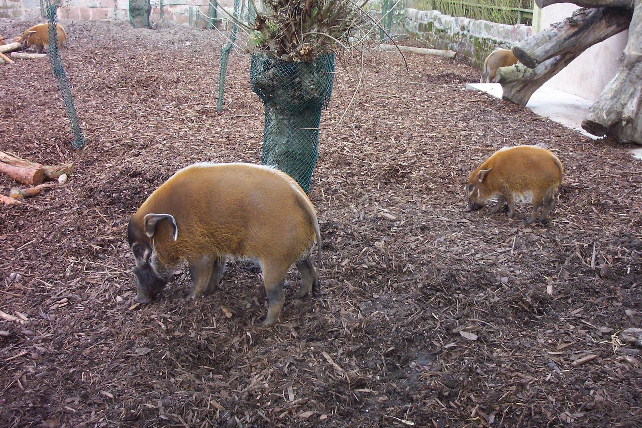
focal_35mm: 47
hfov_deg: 41.9
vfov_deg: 28.7
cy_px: 214
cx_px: 321
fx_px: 838
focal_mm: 9.8
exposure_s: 1/90
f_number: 3.1
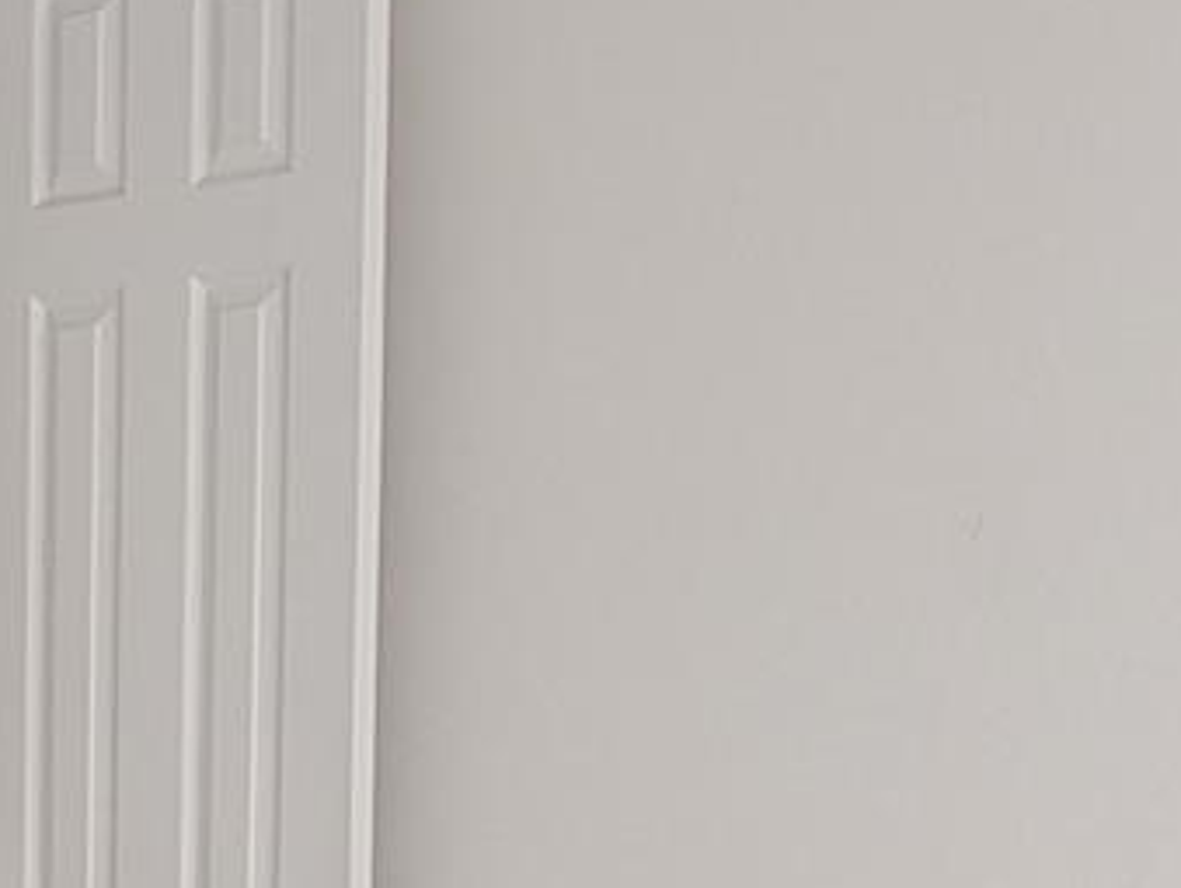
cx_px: -254
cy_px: 1208
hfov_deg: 16.6
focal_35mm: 113
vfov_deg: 12.6
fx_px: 3859
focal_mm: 6.9
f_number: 1.68
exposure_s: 1/30
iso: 185
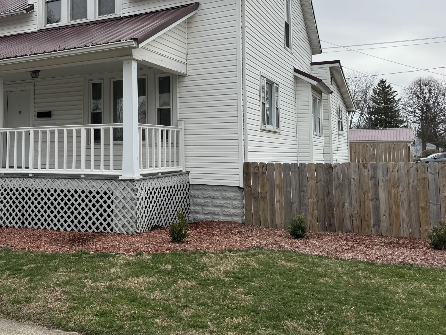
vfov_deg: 38.2
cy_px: 110
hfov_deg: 48.6
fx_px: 477
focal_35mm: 37
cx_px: 124
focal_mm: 6.76
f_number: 1.78
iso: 80
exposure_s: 1/4310
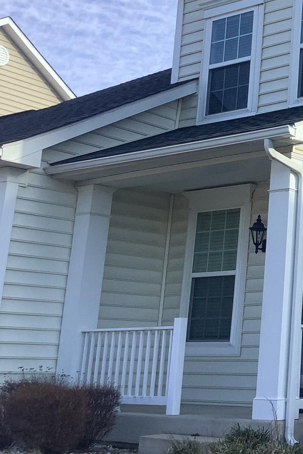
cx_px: 431
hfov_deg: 17.8
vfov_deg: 28.7
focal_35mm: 70
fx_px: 883
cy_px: 152
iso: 25
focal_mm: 3.3
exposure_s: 1/715
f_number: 2.4
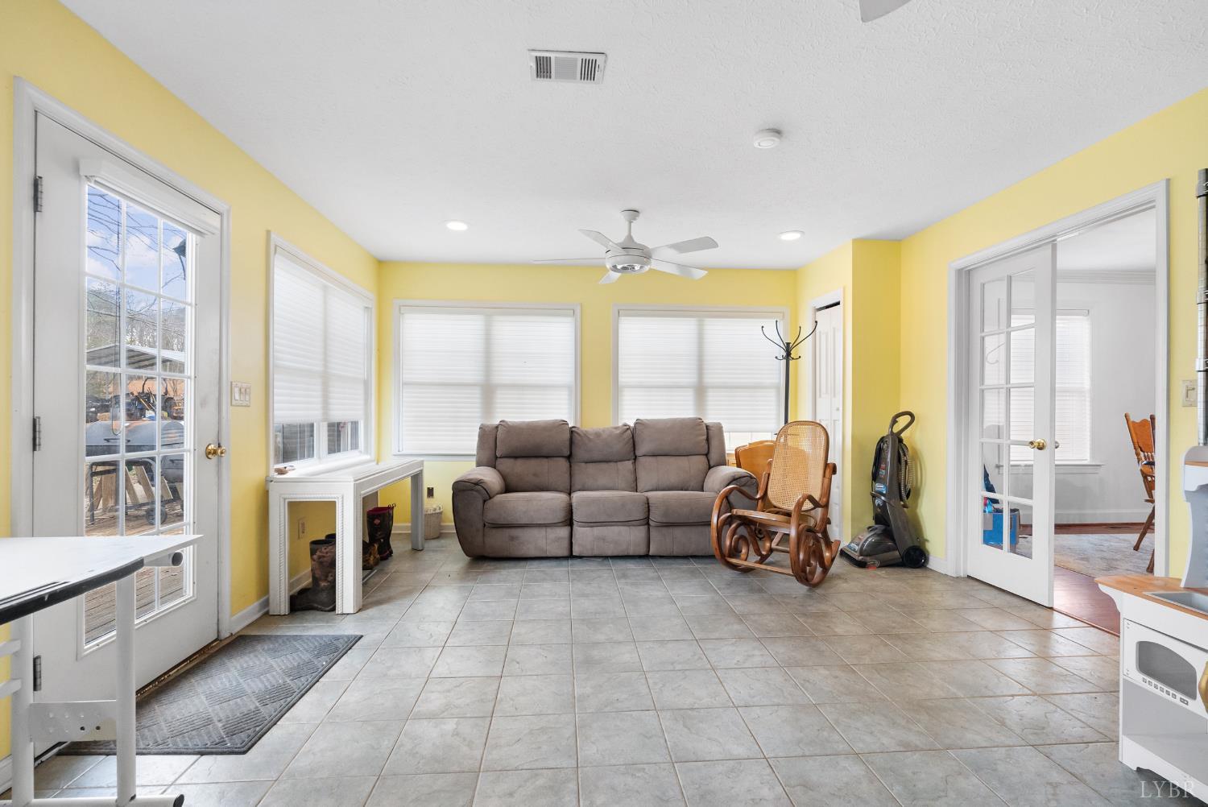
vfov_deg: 73.8
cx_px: 604
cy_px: 404
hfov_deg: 96.7
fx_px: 537
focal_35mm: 16
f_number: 8
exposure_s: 1/50
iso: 2500
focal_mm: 16
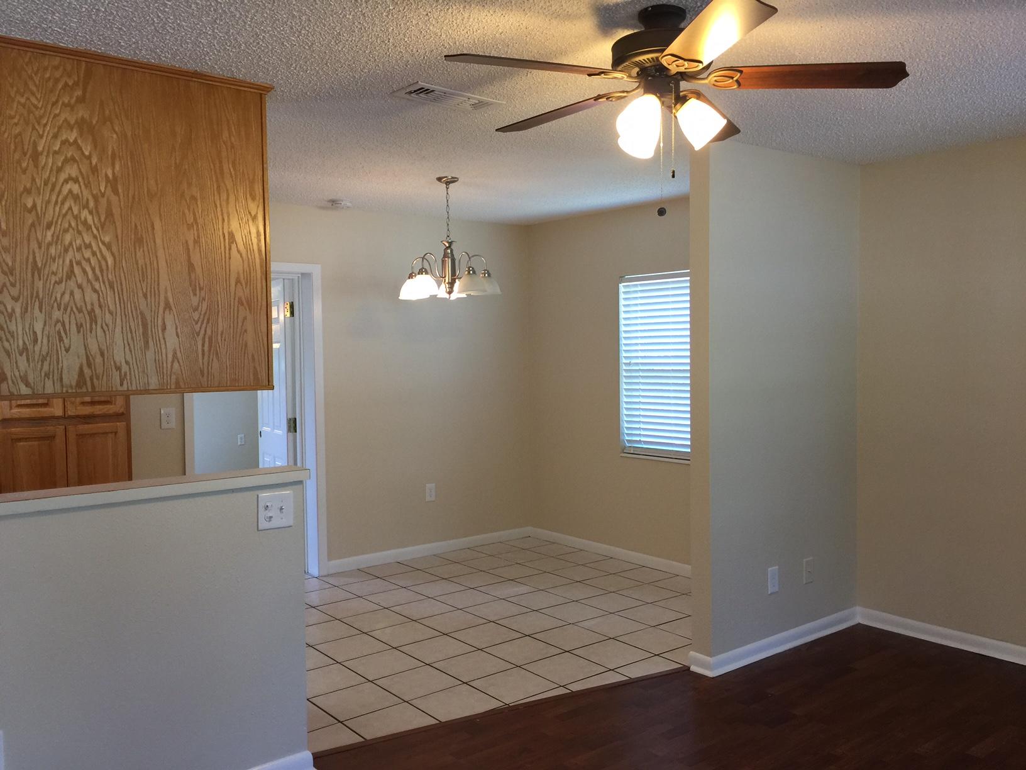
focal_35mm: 29
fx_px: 860
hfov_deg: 61.7
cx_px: 513
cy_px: 385
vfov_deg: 48.2
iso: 50
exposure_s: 1/30
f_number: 2.2
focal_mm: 4.15
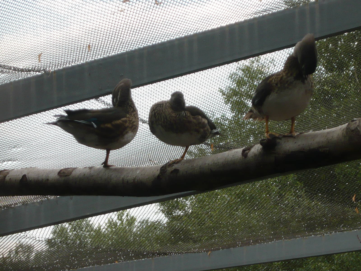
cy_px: 136
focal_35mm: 160
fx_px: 1669
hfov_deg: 12.3
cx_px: 180
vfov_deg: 9.3
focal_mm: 16.5
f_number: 5.1
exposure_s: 1/200
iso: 100
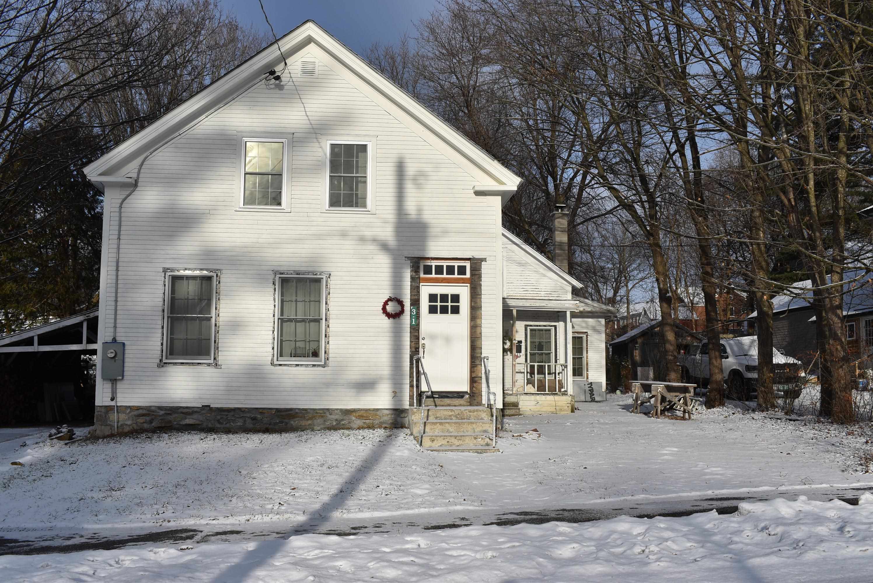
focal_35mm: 34
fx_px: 837
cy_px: 292
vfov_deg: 38.4
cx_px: 436
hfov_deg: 55.1
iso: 100
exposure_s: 1/320
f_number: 9
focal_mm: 23
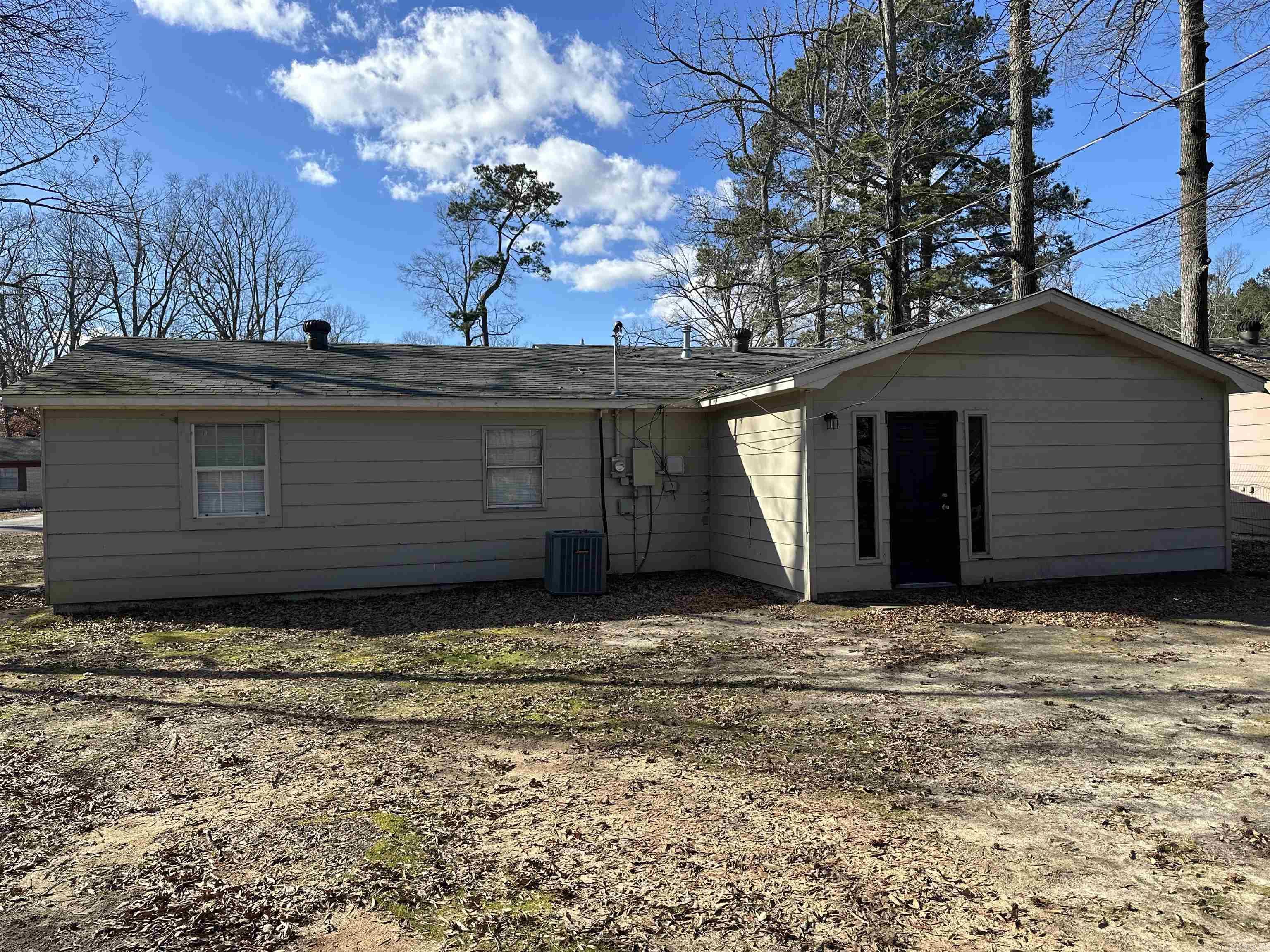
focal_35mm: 24
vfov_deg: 56.8
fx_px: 881
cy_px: 476
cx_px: 635
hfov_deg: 71.6
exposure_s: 1/2469
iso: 80
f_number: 1.78
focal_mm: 6.86
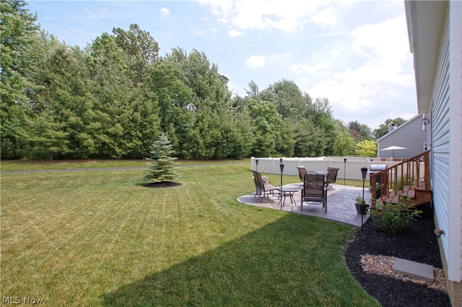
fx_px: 212
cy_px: 154
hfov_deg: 95.0
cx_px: 231
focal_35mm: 16
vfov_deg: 72.0
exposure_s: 1/320
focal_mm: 11
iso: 100
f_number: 5.6
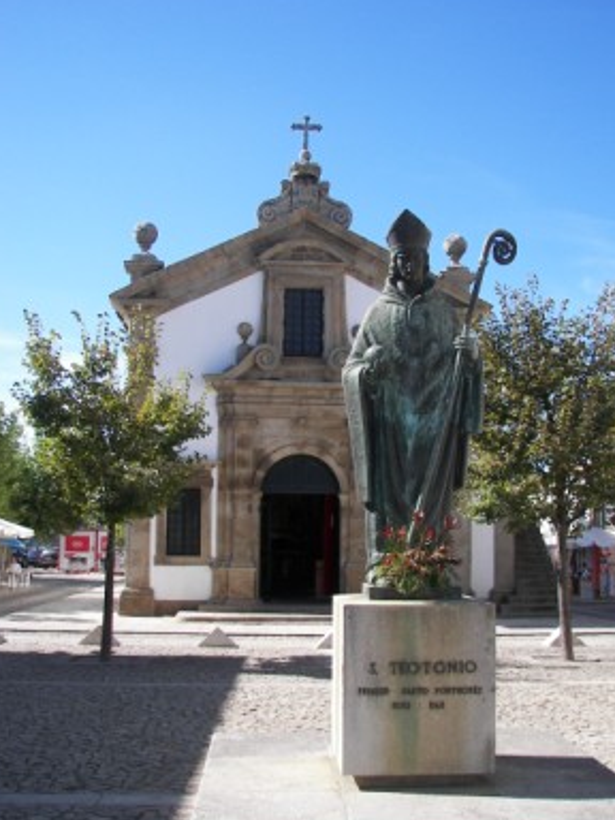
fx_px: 995
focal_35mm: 42
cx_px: 325
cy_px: 433
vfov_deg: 44.8
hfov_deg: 34.3
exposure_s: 1/640
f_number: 2.8
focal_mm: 6
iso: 50
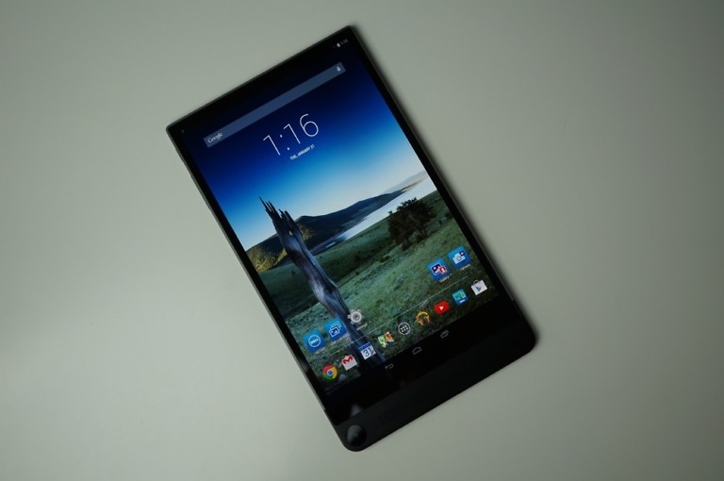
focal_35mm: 45
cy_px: 240
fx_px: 904
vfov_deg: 29.8
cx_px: 362
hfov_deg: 43.7
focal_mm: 30
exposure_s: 1/80
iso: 100
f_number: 4
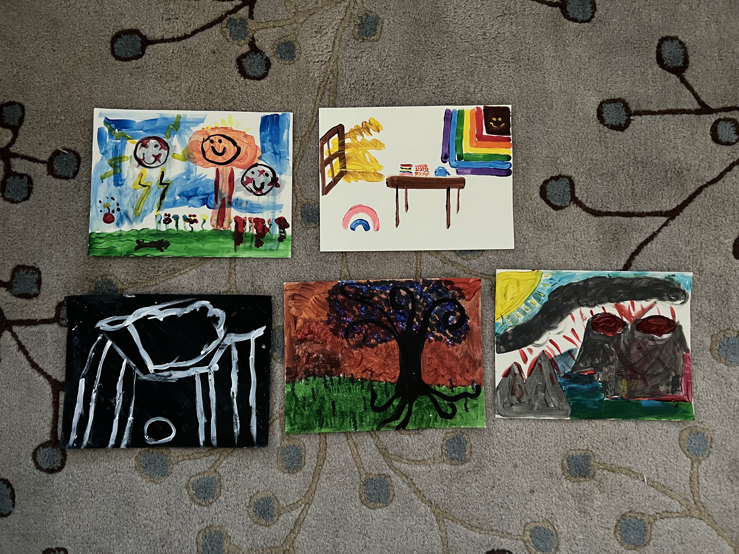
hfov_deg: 67.3
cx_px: 370
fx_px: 555
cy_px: 277
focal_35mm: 26
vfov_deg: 53.1
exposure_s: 1/30
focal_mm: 5.7
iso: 640
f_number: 1.5
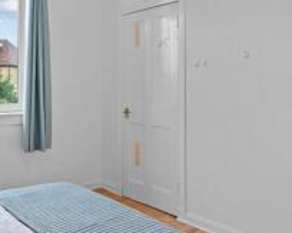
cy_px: 89
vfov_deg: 41.9
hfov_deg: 49.5
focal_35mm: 35
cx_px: 73
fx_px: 302
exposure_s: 1/2.5
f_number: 9
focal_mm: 16
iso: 250
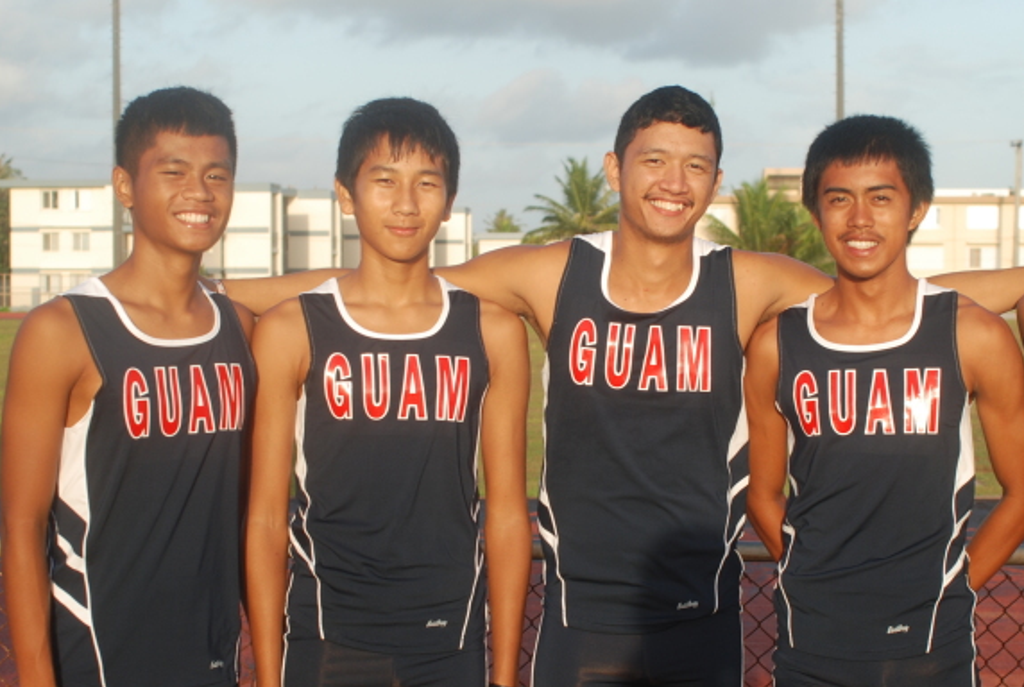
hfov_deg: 22.4
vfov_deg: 15.1
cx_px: 564
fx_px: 2584
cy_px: 370
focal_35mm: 91
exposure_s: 1/160
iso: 100
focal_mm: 45
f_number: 6.3
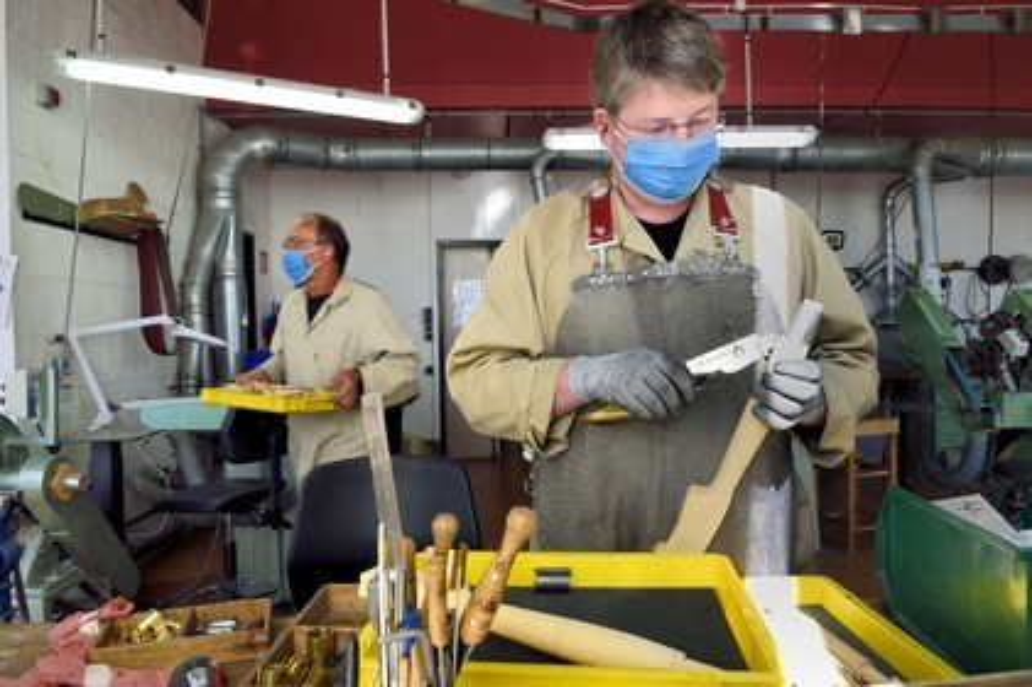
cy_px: 344
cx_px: 516
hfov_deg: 73.8
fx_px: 687
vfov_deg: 53.1
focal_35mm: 24
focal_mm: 24
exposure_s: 1/125
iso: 800
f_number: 10
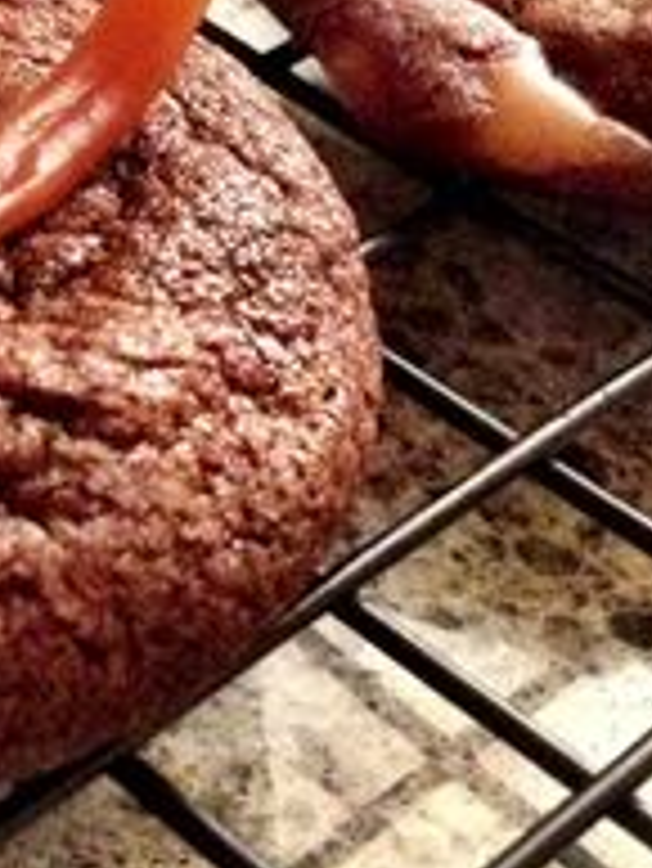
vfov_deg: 18.0
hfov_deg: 13.4
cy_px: 250
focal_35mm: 109
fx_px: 2734
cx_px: -29
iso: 800
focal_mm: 4.28
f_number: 2.4
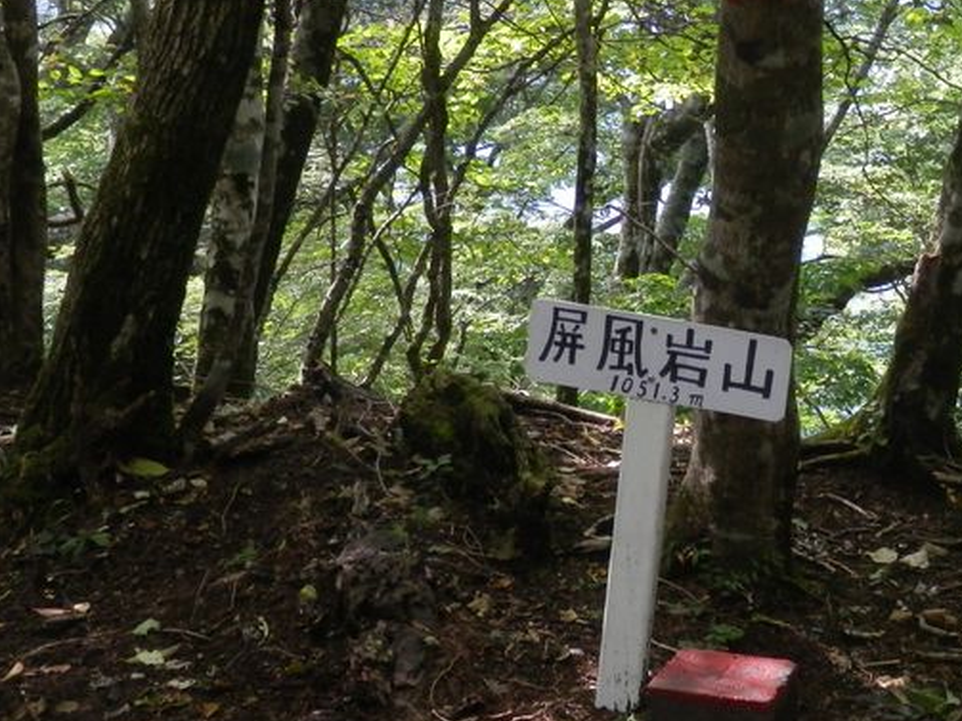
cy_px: 367
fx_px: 2167
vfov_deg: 18.9
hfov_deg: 24.8
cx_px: 698
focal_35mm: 78
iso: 200
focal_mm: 8.9
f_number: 4
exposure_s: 1/80
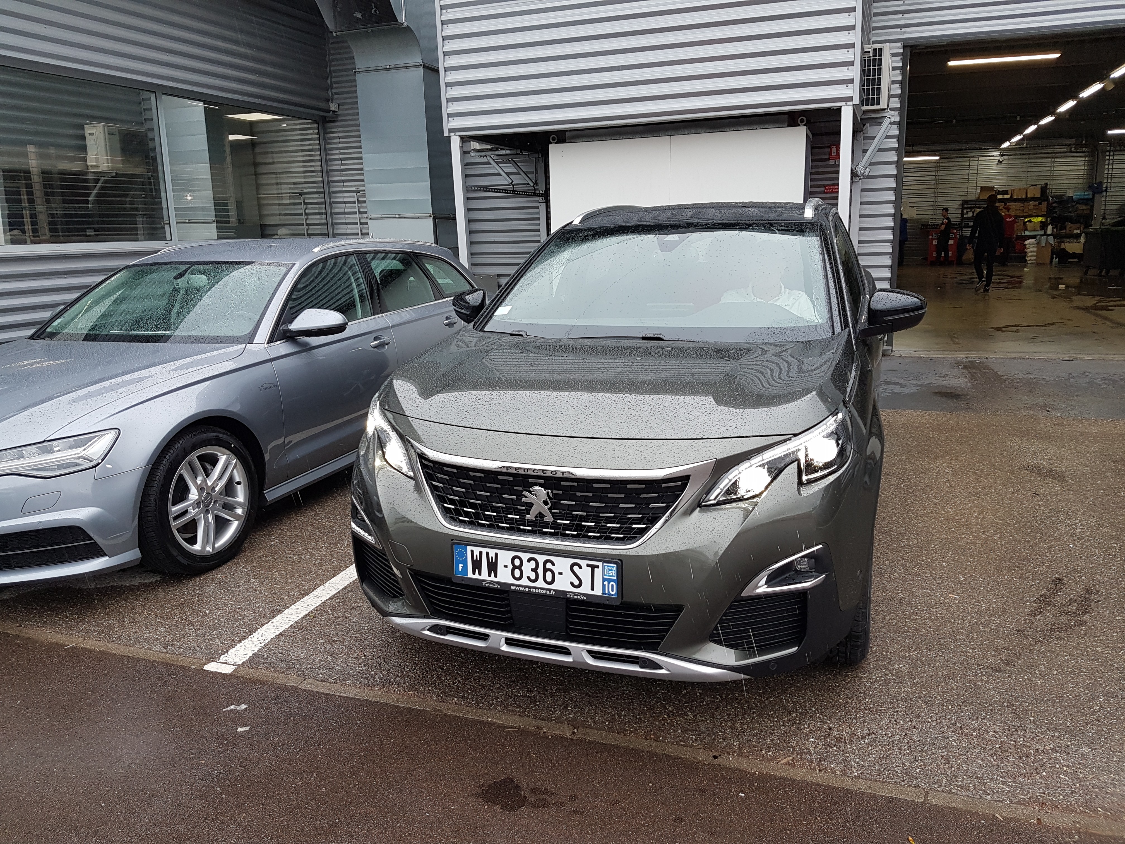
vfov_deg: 53.1
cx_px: 562
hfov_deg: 67.3
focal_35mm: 26
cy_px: 422
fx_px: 845
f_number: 1.7
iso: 50
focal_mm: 4.2
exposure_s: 1/100
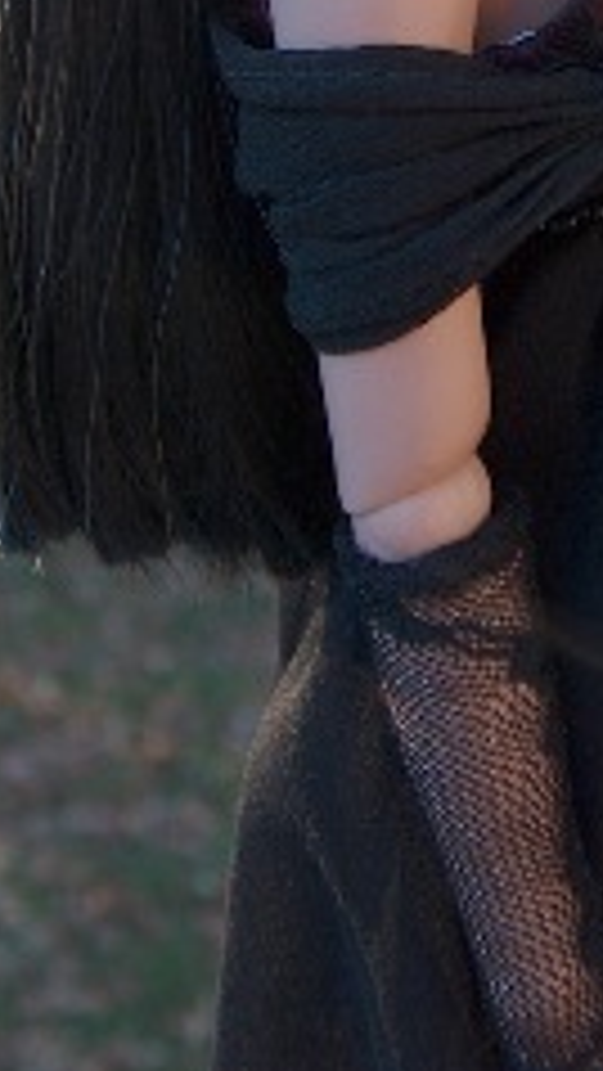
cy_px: -72
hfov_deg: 13.6
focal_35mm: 88
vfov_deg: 22.9
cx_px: 554
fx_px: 2500
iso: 200
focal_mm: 7.6
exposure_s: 1/77.9
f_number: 2.8
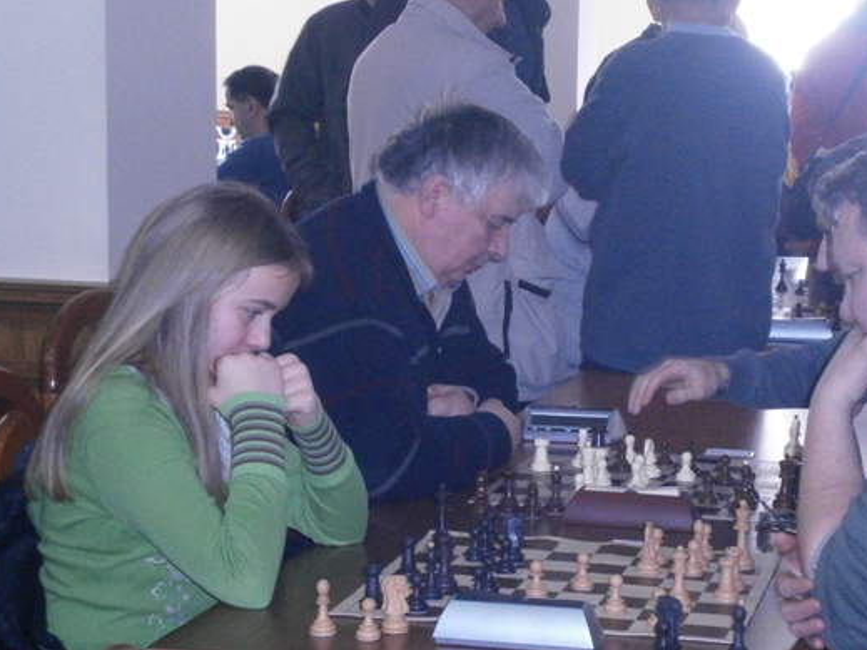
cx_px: 488
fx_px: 2254
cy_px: 386
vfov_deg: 16.4
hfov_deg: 21.8
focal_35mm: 90
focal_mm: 13
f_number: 4.4
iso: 800
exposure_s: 1/50
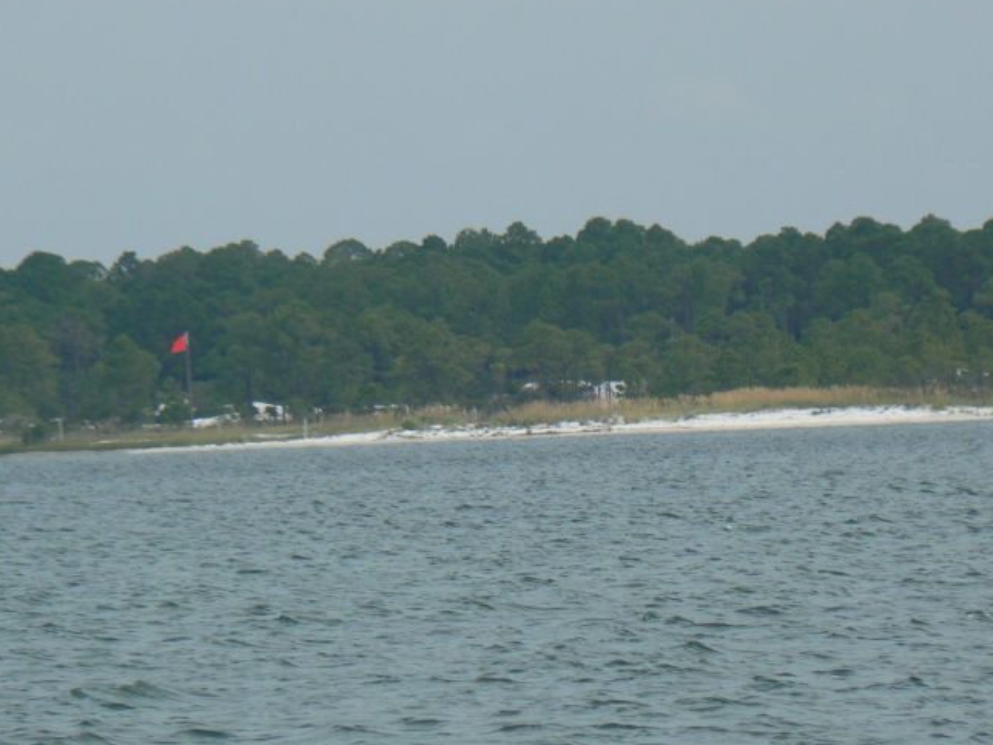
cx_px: 463
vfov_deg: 2.8
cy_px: 423
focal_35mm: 537
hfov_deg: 3.7
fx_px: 15404
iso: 80
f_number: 6.3
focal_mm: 72
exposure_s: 1/500
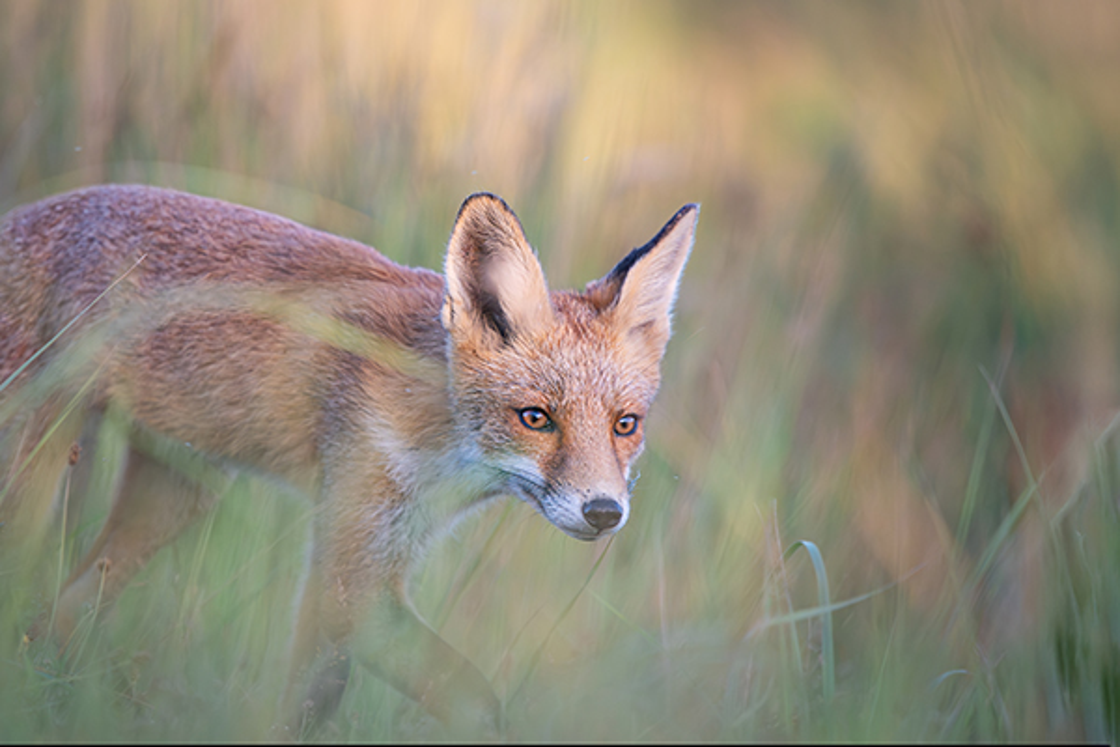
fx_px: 18665
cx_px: 560
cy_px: 374
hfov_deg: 3.4
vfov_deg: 2.3
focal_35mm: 600
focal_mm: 600
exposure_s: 1/800
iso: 2500
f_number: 6.3
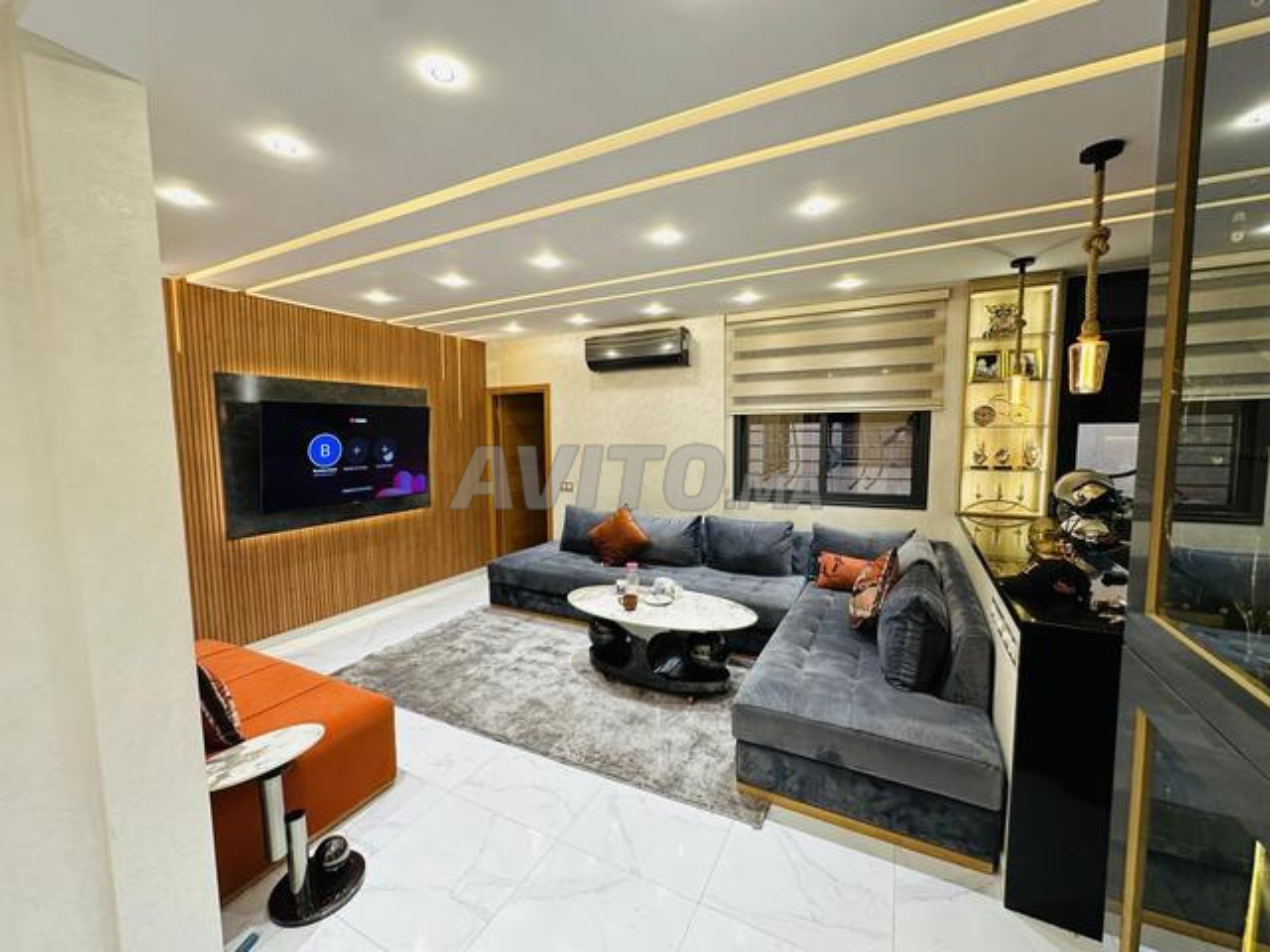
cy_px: 476
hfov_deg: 102.1
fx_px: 514
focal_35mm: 14
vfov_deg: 85.7
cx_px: 635
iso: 125
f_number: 2.2
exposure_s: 1/100
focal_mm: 2.22
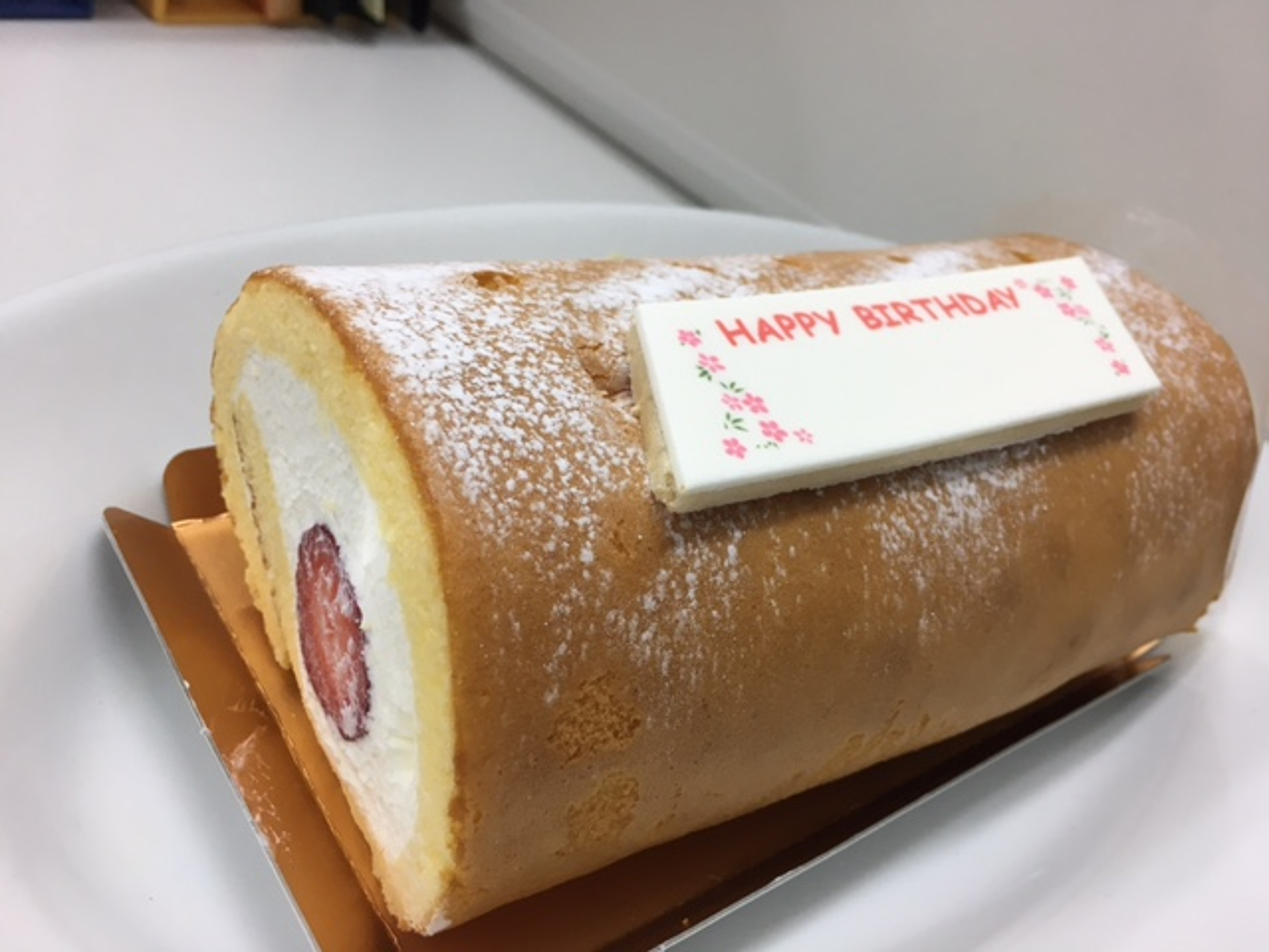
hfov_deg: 61.7
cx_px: 634
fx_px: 1063
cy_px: 476
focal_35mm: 29
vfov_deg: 48.2
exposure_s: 1/30
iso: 50
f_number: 2.2
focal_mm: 4.15
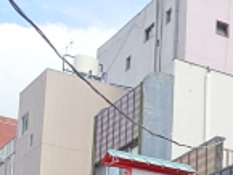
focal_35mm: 106
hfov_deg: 14.4
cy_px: 273
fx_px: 714
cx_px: 508
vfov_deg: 13.1
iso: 80
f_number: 3.5
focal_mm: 4.1
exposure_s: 1/160
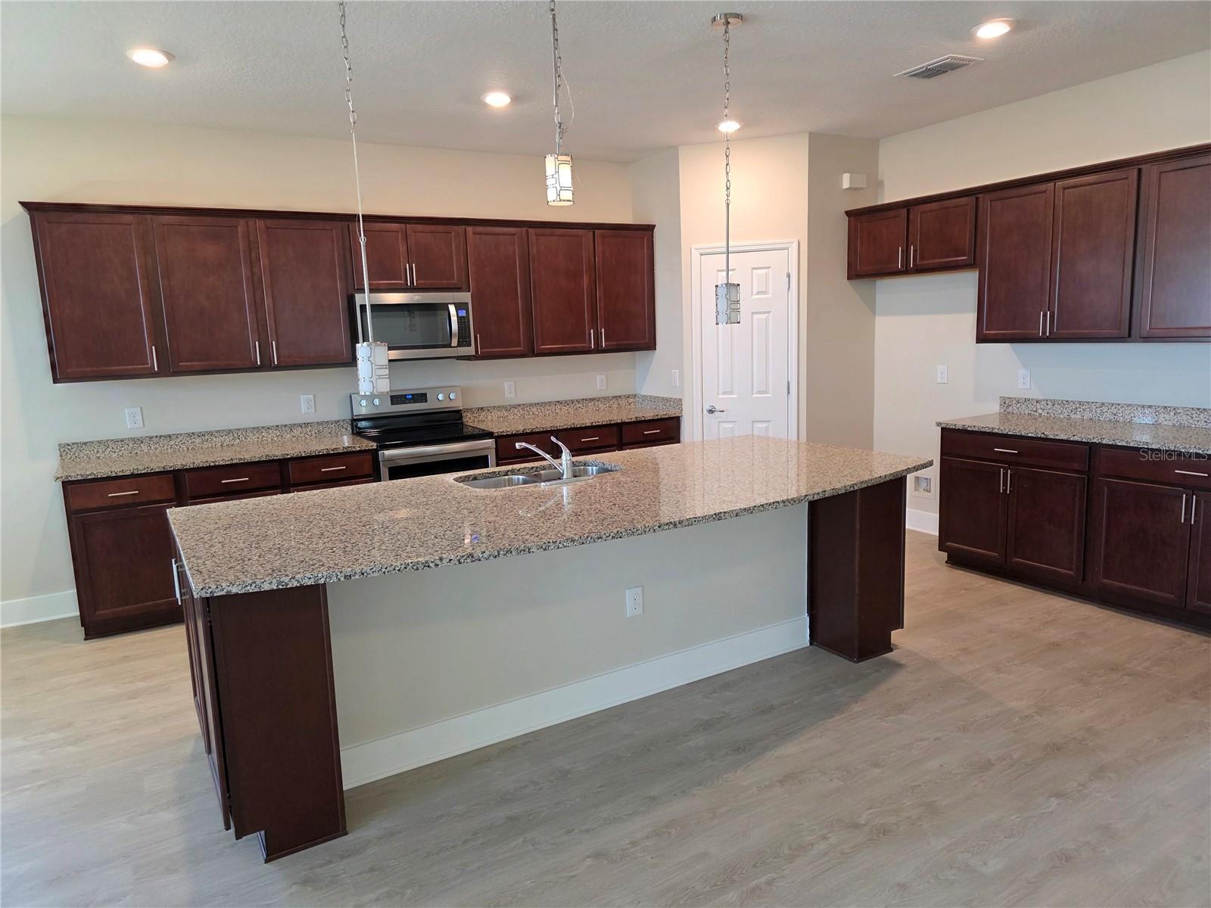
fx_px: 805
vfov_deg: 58.9
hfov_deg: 73.9
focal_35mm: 23
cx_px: 606
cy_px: 454
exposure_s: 1/120
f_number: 1.7
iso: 400
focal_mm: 6.3
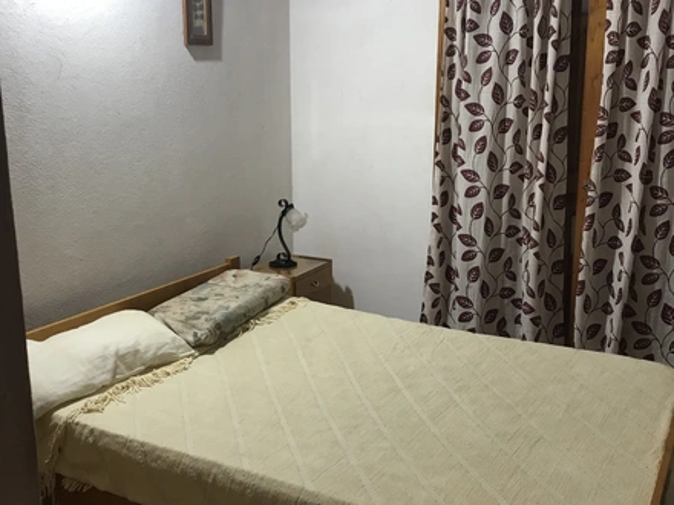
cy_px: 252
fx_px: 545
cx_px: 337
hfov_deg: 63.4
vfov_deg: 49.7
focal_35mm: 28
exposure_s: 1/17
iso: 50
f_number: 1.8
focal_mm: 3.99
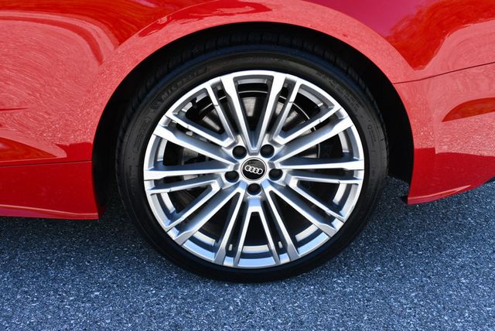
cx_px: 248
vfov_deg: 30.6
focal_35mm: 44
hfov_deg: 44.5
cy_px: 166
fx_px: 606
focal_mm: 22
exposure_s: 1/250
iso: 200
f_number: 5.6
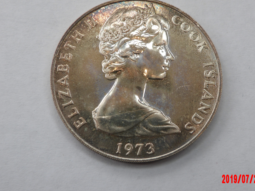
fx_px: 390
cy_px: 85
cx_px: 157
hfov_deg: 36.0
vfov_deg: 27.5
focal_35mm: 53
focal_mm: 7.6
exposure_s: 1/32
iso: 100
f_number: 4.9
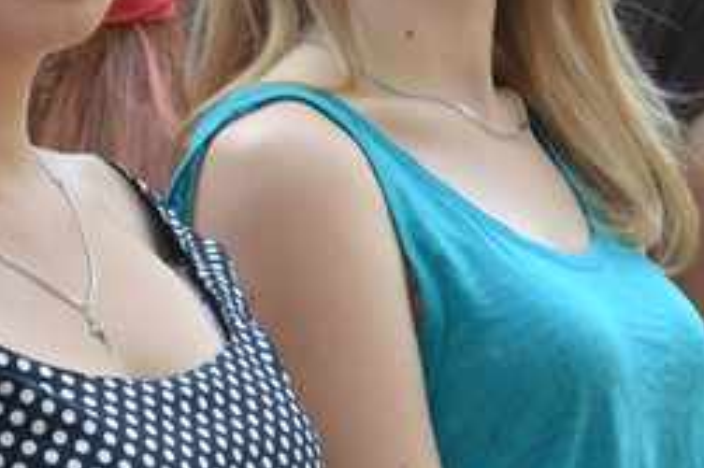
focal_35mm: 263
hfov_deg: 7.8
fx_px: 5132
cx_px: 261
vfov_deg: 5.2
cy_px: 150
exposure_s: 1/60
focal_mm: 55
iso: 400
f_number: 5.6
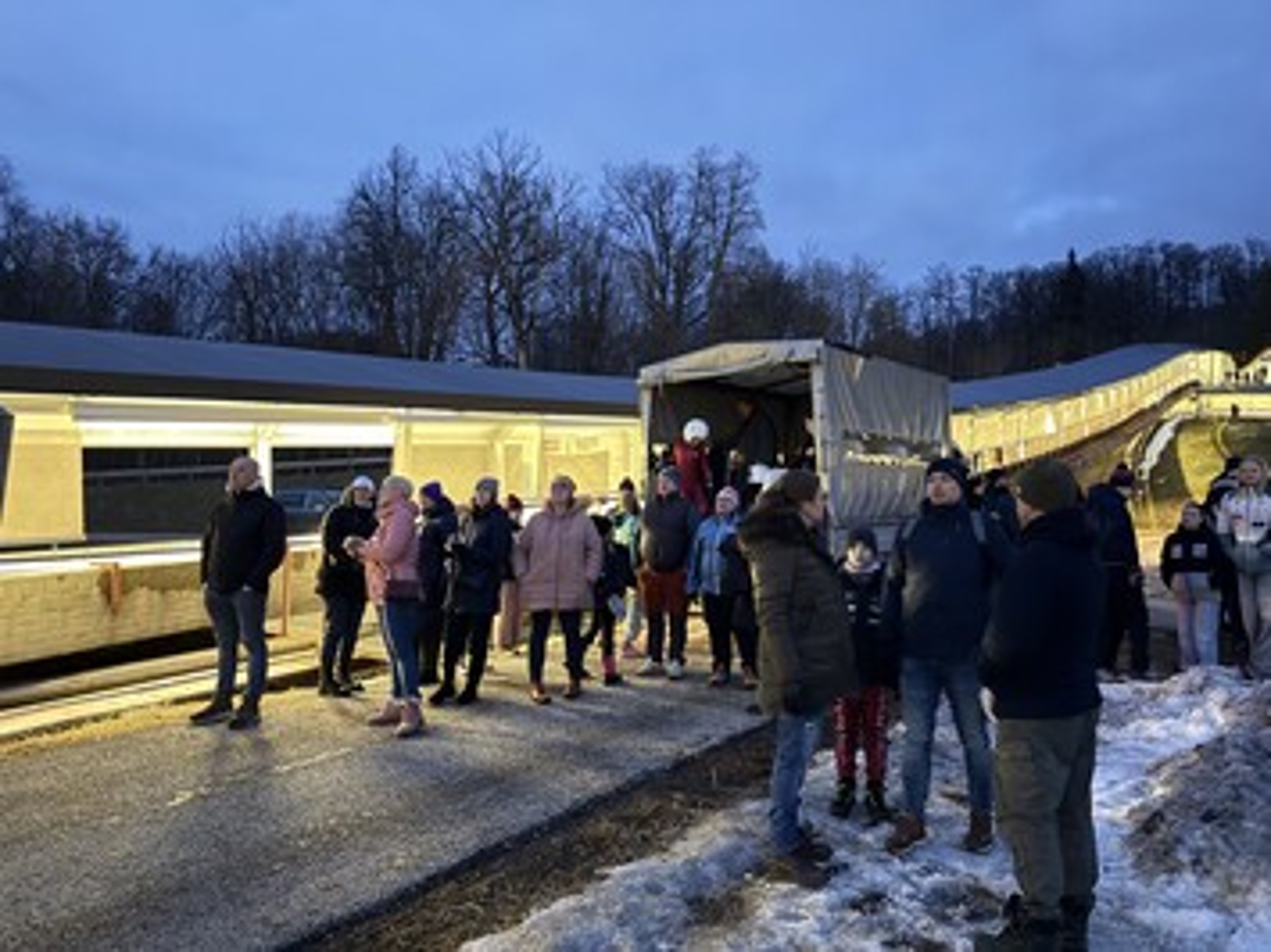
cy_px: 476
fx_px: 881
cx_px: 636
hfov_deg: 71.6
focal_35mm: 24
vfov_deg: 56.8
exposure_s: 1/15
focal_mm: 6.76
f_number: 1.78
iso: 1600
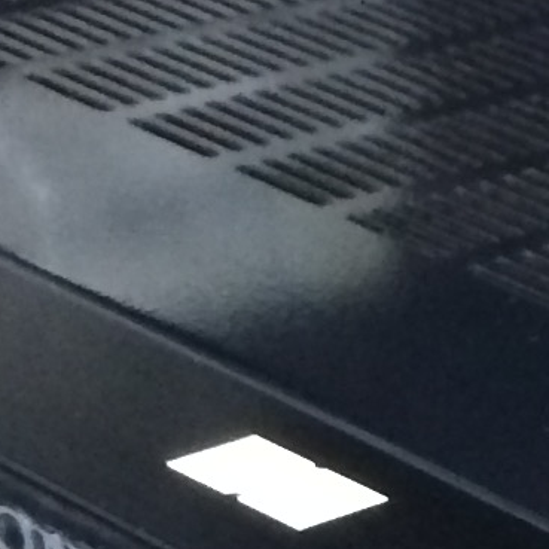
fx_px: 4073
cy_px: 951
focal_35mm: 227
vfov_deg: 7.5
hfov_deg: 7.3
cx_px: 1204
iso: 320
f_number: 2.2
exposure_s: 1/33
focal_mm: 4.15
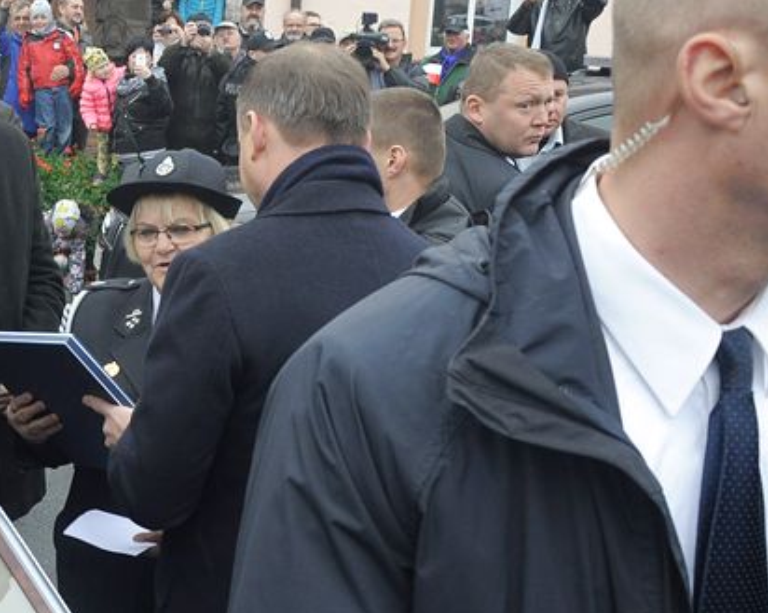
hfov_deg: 29.1
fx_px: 1385
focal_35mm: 61
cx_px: 9
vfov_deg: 24.9
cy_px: 374
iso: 800
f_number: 7.1
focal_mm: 21
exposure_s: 1/200
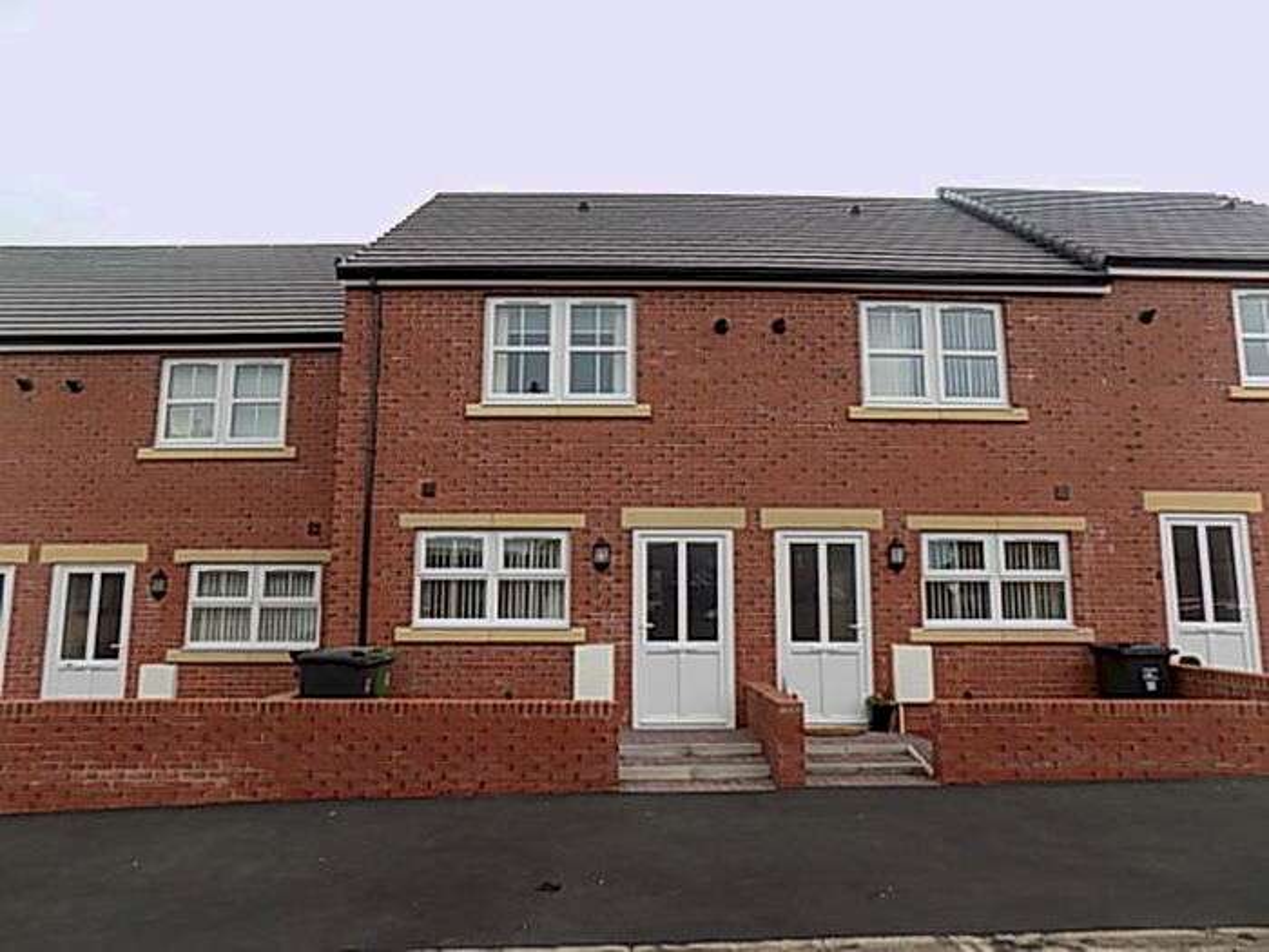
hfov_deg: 73.9
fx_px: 843
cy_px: 476
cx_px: 634
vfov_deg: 58.9
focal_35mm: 23
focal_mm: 4
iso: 80
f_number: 3.1
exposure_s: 1/320
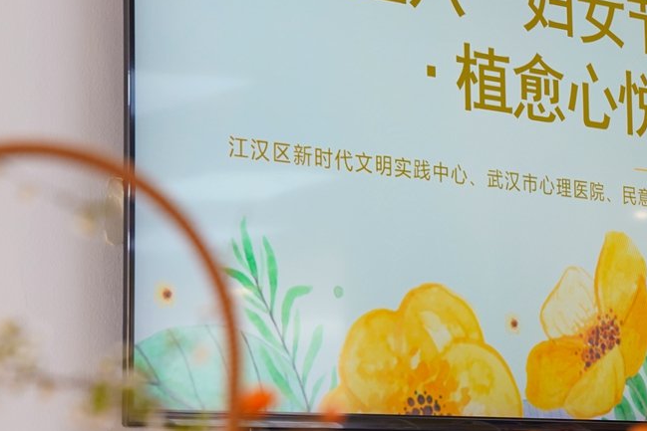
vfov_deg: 11.2
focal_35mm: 122
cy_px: 229
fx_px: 2193
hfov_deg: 16.6
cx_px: 544
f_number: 6.3
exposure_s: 1/60
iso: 800
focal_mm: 66
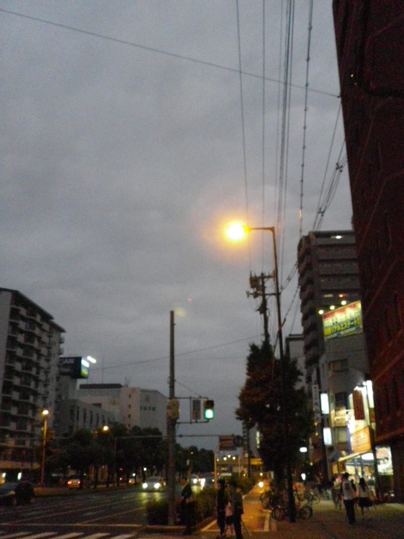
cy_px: 274
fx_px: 560
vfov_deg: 51.4
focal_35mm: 36
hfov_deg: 39.7
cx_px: 204
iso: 800
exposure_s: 1/40
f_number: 3.8
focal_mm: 6.2
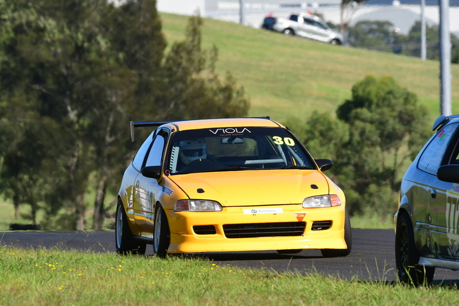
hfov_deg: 2.8
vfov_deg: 1.8
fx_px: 9560
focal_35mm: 750
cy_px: 153
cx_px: 230
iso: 500
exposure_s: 1/640
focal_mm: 500
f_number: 11
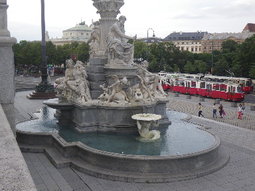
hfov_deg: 44.8
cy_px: 96
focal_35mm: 42
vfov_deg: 34.3
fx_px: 309
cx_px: 128
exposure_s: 1/125
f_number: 4.2
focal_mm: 7.5
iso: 50
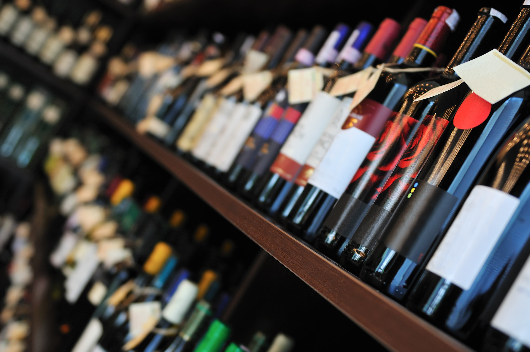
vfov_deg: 25.0
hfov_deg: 36.9
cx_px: 265
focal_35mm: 54
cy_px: 176
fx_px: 794
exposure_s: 1/60
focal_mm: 36
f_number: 2.8
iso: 250
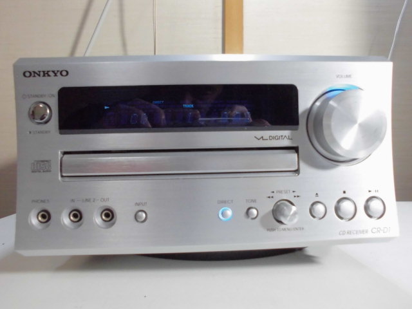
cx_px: 206
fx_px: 309
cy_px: 154
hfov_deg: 67.3
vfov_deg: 53.1
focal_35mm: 26
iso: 400
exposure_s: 1/25
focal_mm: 4.6
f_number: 3.5
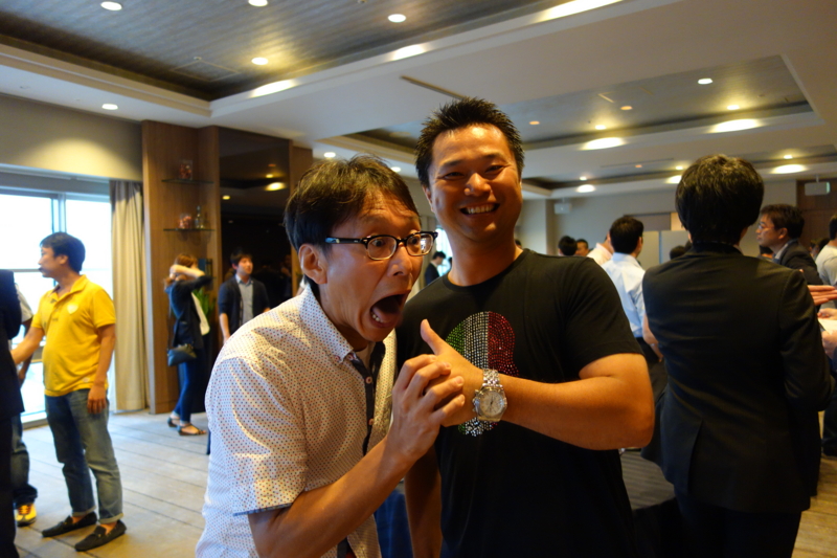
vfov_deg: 46.4
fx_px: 651
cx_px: 418
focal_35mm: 28
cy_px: 279
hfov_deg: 65.5
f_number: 1.8
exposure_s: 1/30
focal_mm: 10.4
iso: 640
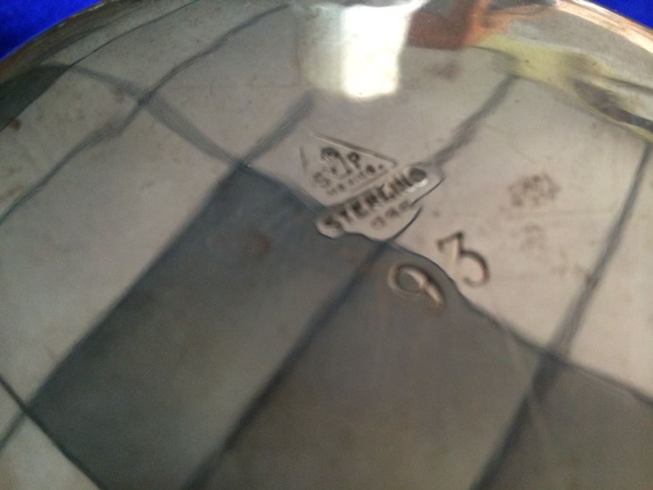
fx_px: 566
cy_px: 245
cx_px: 326
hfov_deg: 60.0
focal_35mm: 30
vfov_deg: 46.8
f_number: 2.2
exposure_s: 1/15
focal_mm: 4.12
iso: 320
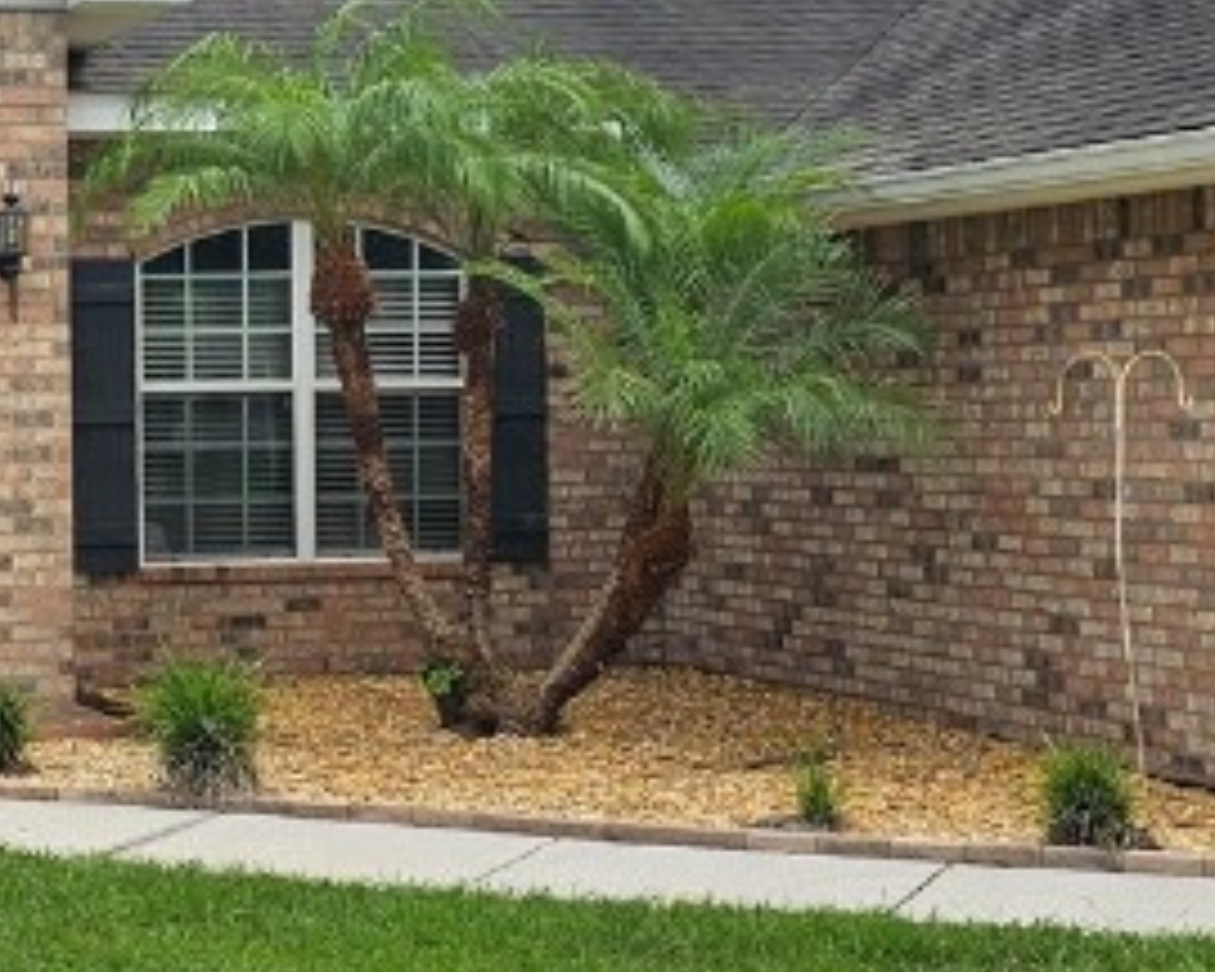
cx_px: 22
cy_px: 432
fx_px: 3057
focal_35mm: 85
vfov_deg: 18.1
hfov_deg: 21.7
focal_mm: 6.3
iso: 10
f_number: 1.7
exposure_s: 1/944
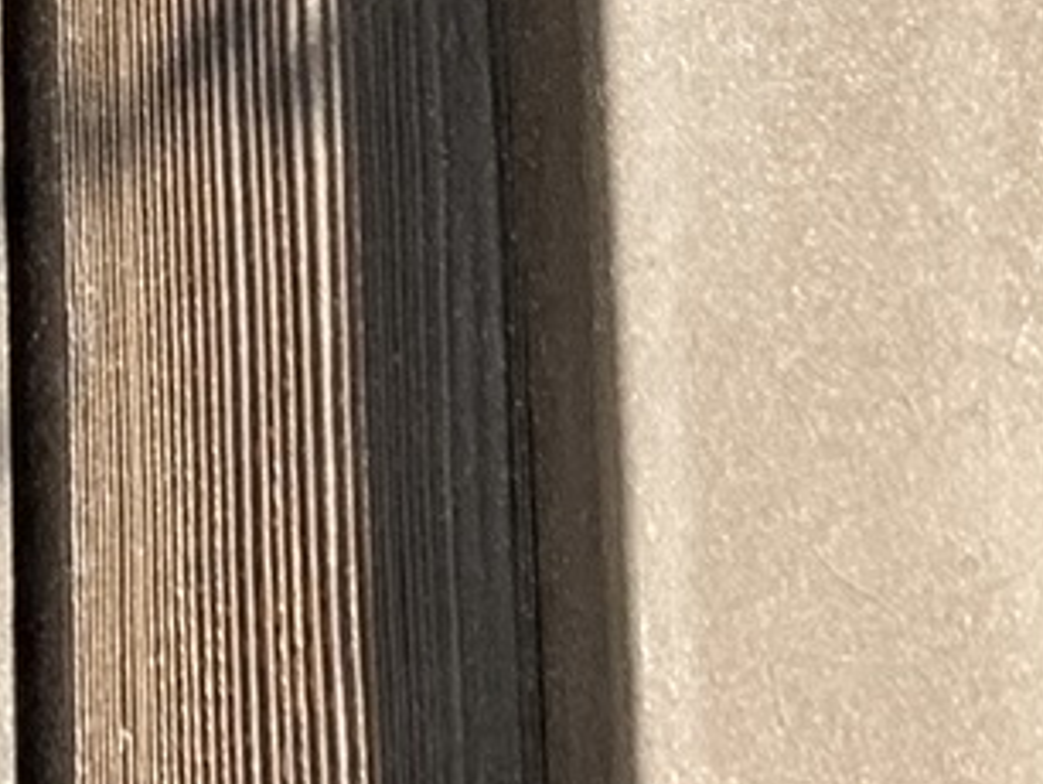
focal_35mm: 174
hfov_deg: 11.3
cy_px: -1237
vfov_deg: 7.8
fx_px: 5247
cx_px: 651
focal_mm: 4.25
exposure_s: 1/316
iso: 25
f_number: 1.8
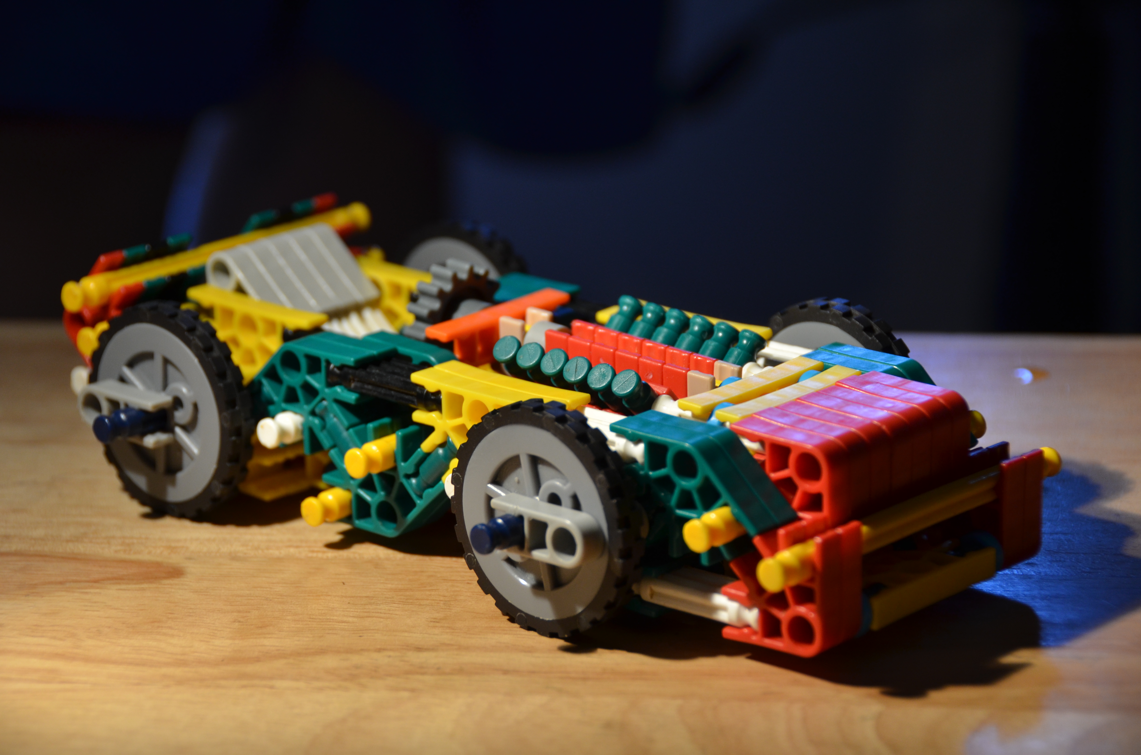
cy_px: 378
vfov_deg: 11.4
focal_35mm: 120
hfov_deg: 17.1
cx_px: 570
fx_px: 3795
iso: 400
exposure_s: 1/80
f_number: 5
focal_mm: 80
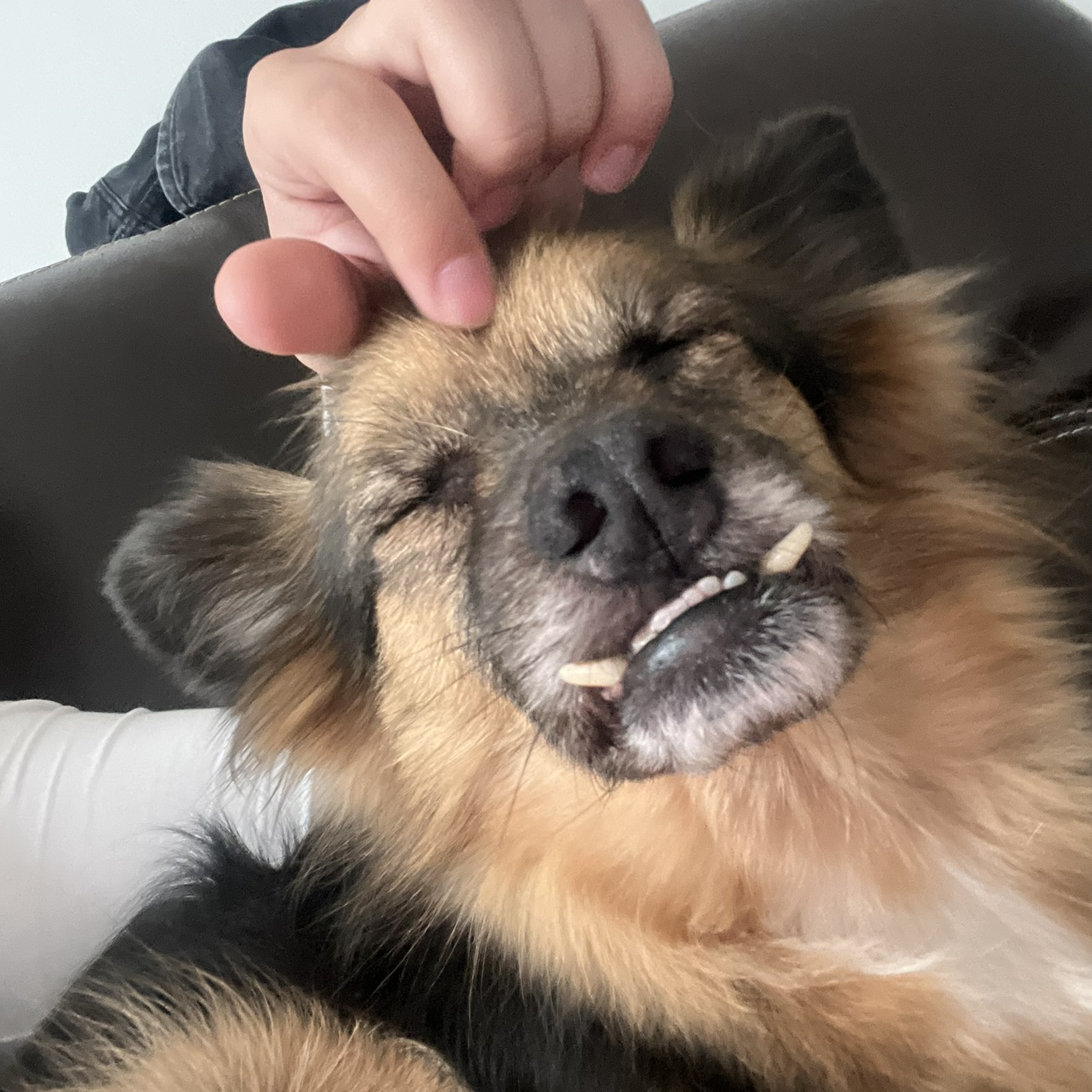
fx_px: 1285
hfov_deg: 46.0
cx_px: 555
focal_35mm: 36
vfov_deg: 46.0
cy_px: 495
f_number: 2.2
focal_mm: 2.71
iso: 500
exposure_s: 1/30
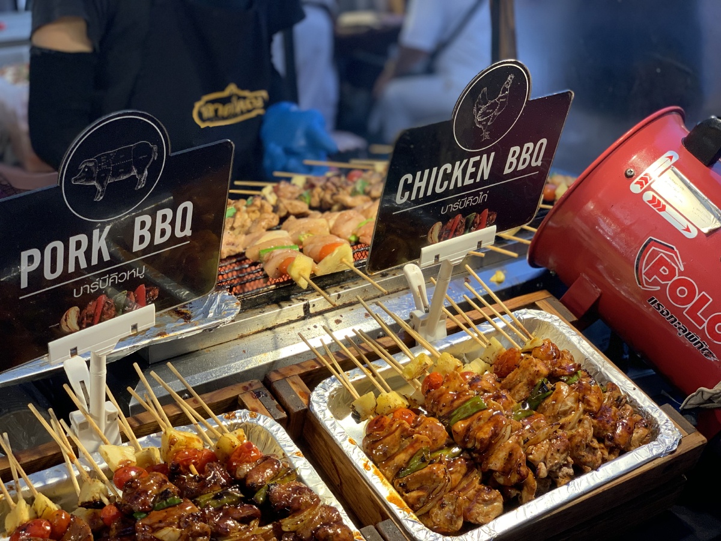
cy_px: 270
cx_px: 360
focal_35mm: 52
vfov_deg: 28.0
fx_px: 1083
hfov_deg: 36.8
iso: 100
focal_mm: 6
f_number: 2.4
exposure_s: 1/122
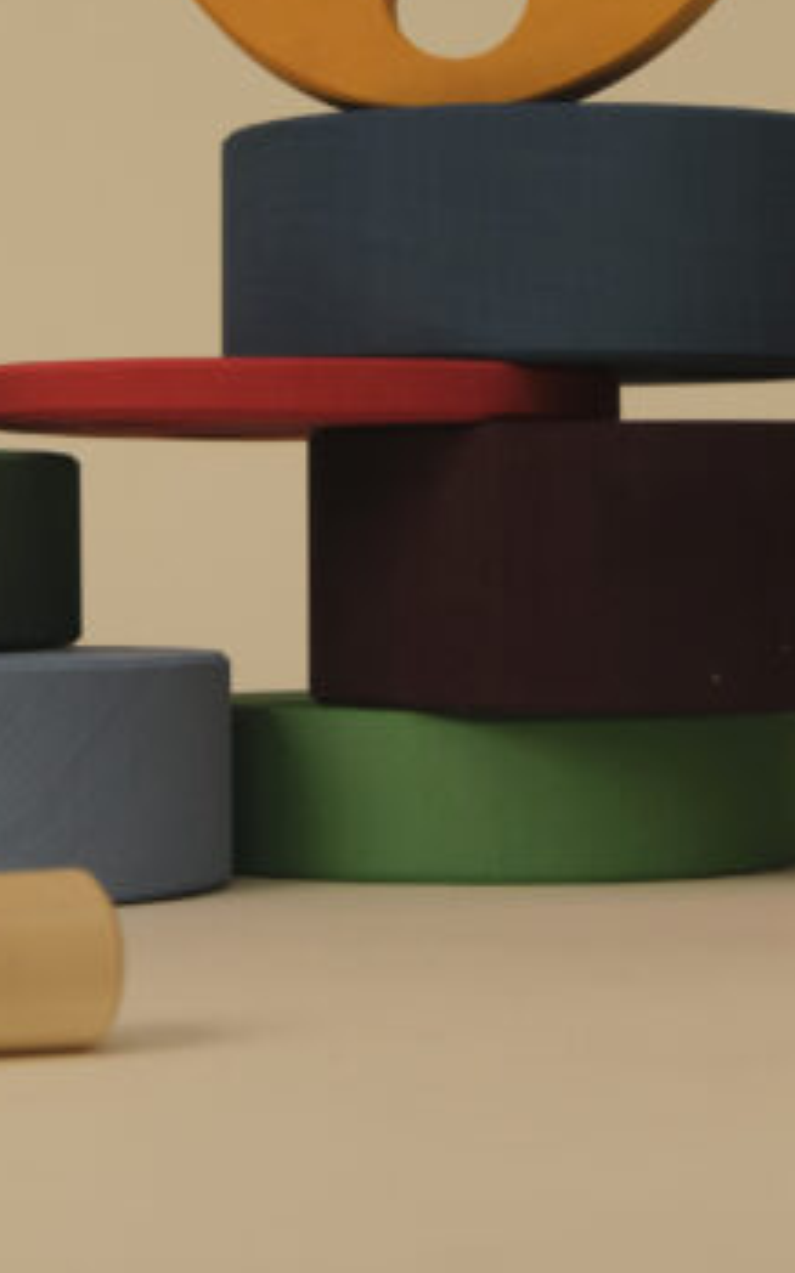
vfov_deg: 19.0
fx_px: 3780
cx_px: 281
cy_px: 370
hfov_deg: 12.0
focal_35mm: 109
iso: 800
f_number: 6.4
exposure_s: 1/250
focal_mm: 23
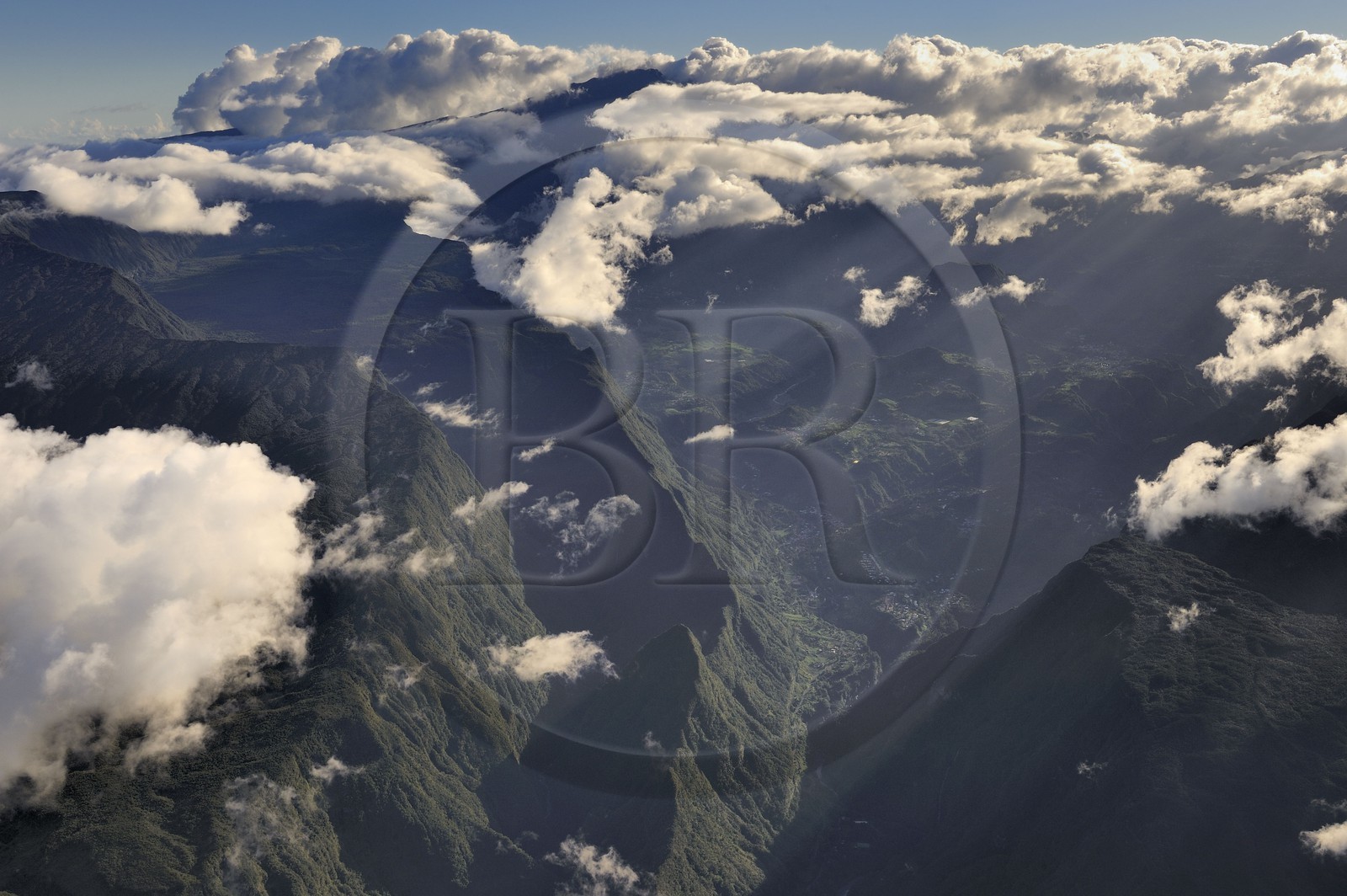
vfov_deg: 36.8
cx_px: 674
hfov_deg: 53.2
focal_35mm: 36
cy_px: 448
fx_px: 1346
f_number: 11
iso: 400
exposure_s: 1/640
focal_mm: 36
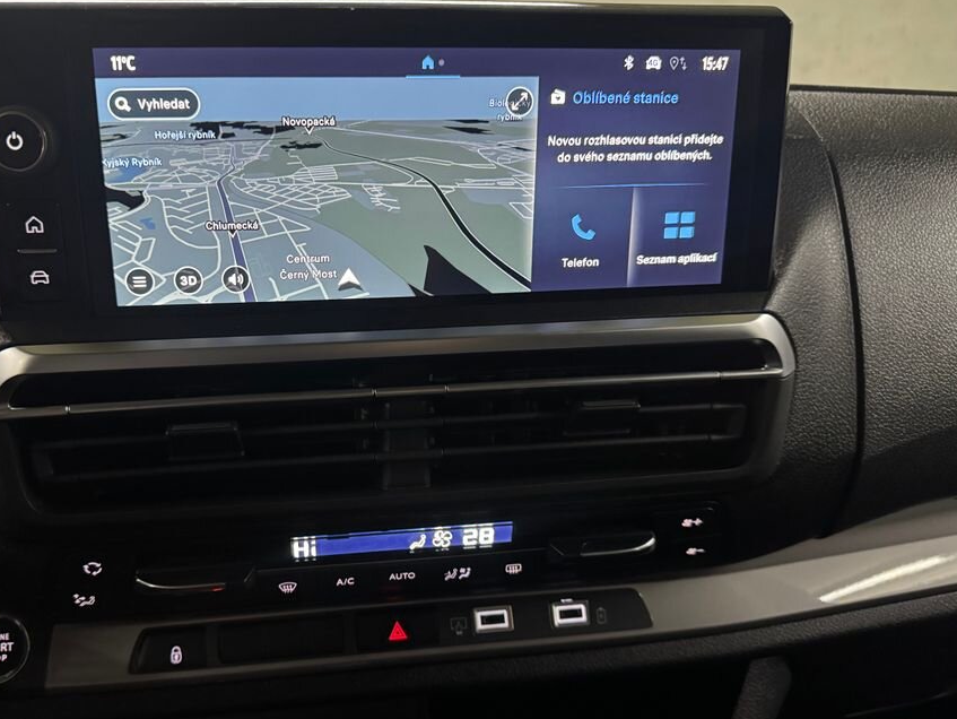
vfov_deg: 48.2
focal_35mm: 29
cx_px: 388
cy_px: 392
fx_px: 802
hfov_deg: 61.2
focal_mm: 6.76
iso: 800
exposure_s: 1/33
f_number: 1.78
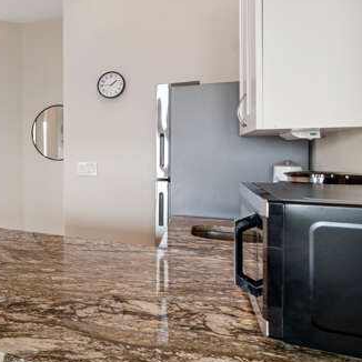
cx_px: -10
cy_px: 154
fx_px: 355
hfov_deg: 44.7
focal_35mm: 30
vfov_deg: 53.8
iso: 500
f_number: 9
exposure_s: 1/15
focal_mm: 10
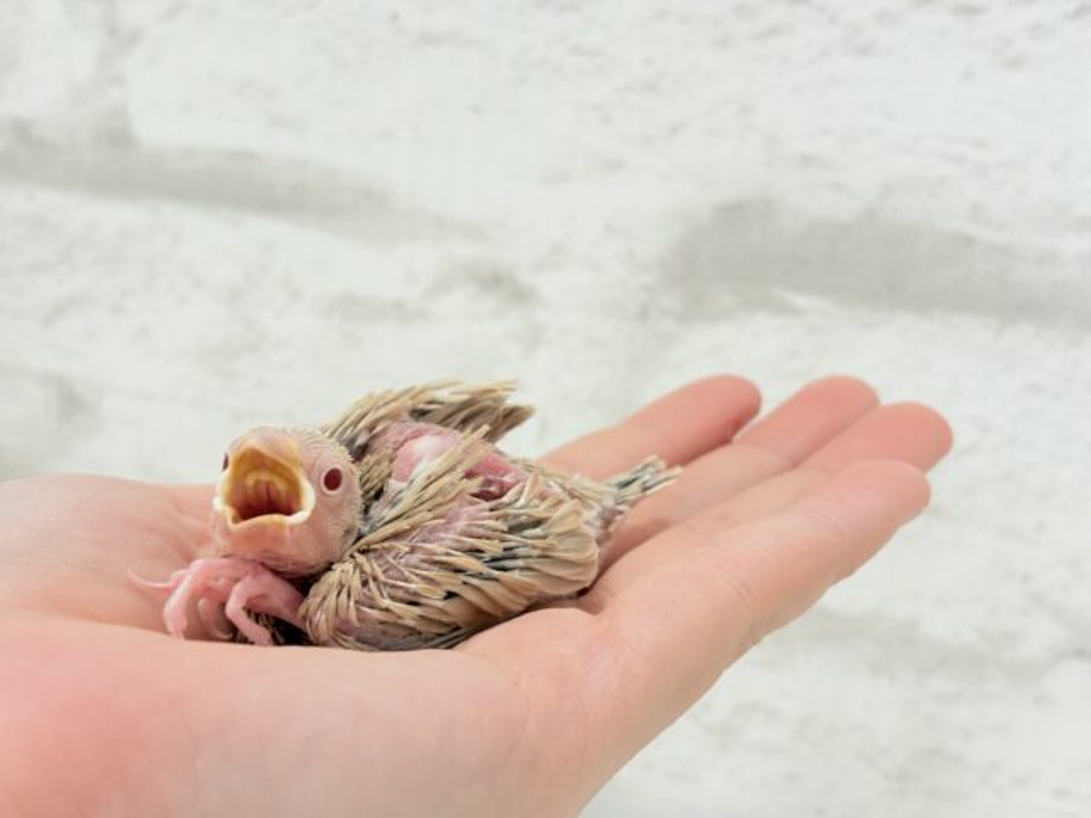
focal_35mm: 52
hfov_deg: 36.8
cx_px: 546
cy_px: 409
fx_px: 1639
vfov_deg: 28.0
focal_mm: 5.96
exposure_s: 1/50
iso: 40
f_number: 1.6
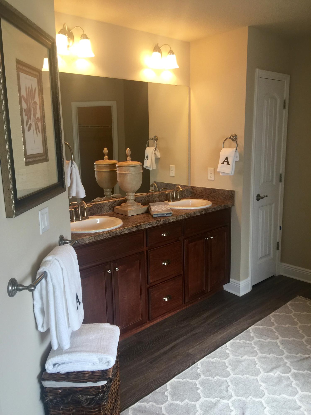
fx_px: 347
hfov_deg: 48.2
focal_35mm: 29
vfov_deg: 61.7
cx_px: 156
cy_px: 208
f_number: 2.2
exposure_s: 1/30
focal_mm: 4.15
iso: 40
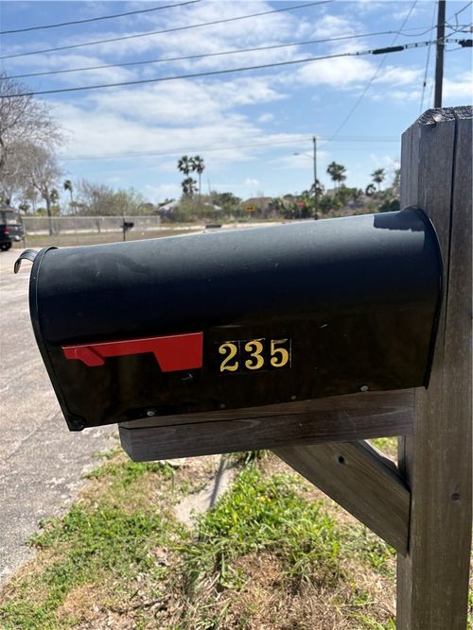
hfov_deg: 53.0
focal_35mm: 26
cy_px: 315
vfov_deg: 67.3
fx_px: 474
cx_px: 236
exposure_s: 1/3279
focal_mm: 5.96
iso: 50
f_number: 1.6
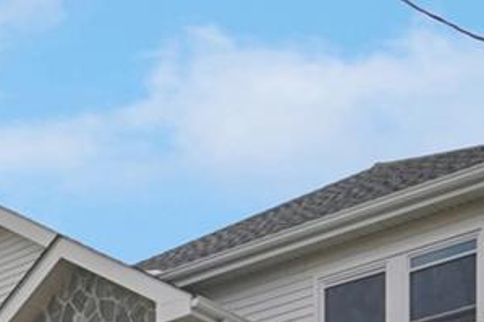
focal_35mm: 96
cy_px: 794
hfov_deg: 21.1
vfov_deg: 11.5
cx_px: 123
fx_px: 1290
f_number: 8
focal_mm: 14
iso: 400
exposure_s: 1/800
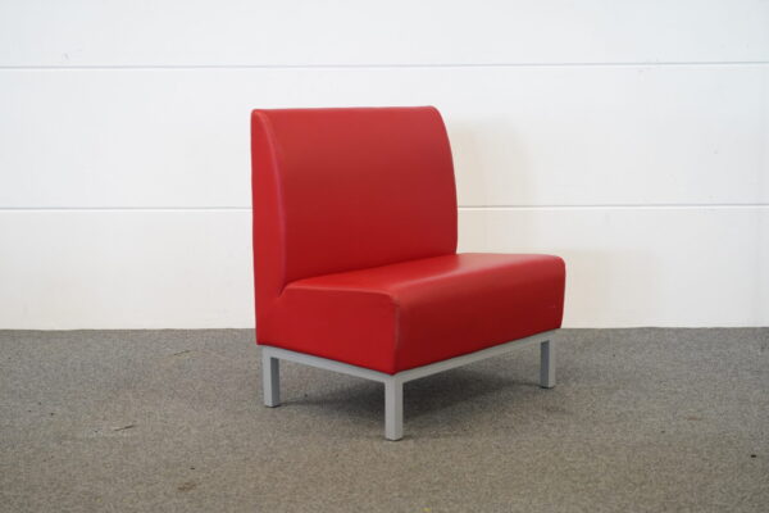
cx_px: 384
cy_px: 256
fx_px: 1047
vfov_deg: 27.5
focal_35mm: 49
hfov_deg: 40.3
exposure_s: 1/160
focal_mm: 49
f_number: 5
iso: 5000
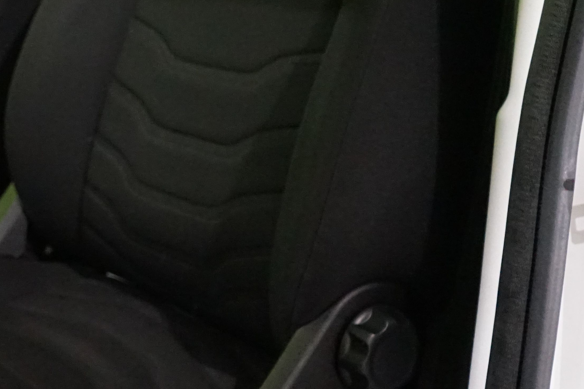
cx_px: -113
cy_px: 3
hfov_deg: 23.5
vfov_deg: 16.9
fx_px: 1281
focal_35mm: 79
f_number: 3.5
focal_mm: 29
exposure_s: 1/125
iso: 6400
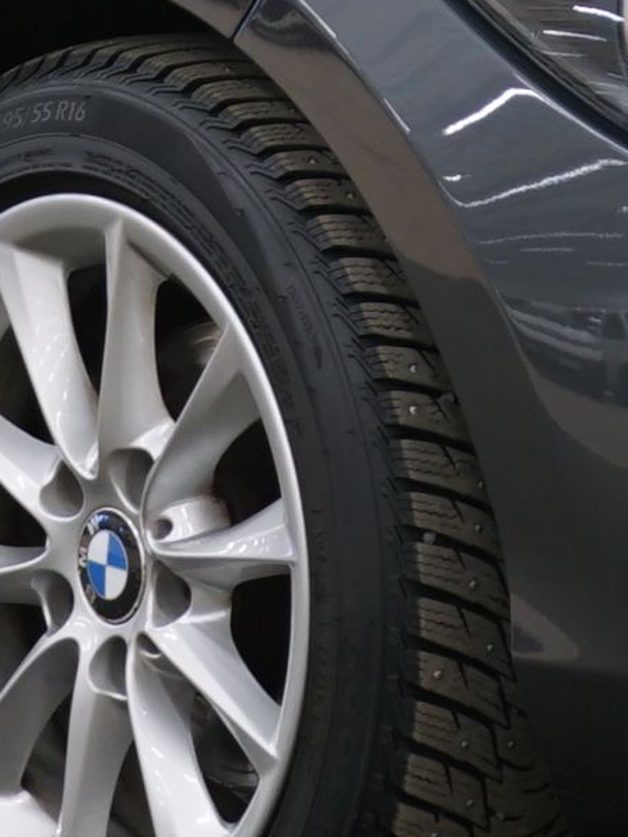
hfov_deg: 4.1
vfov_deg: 5.3
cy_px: -462
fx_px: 8871
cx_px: 273
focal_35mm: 367
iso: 400
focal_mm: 58
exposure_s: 1/6
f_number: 5
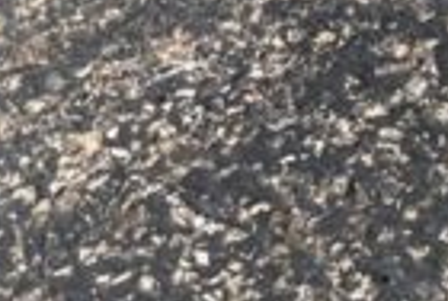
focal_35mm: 134
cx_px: 400
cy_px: -35
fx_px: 1671
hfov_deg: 15.1
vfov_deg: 10.2
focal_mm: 4.25
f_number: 1.8
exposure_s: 1/121
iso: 64
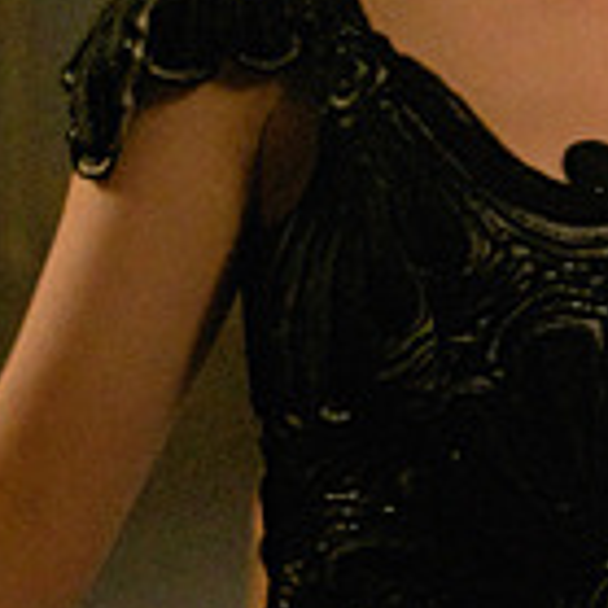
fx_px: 4749
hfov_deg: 6.9
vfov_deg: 7.3
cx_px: 1448
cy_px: -153
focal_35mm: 239
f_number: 2.2
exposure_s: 1/125
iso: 3200
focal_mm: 50
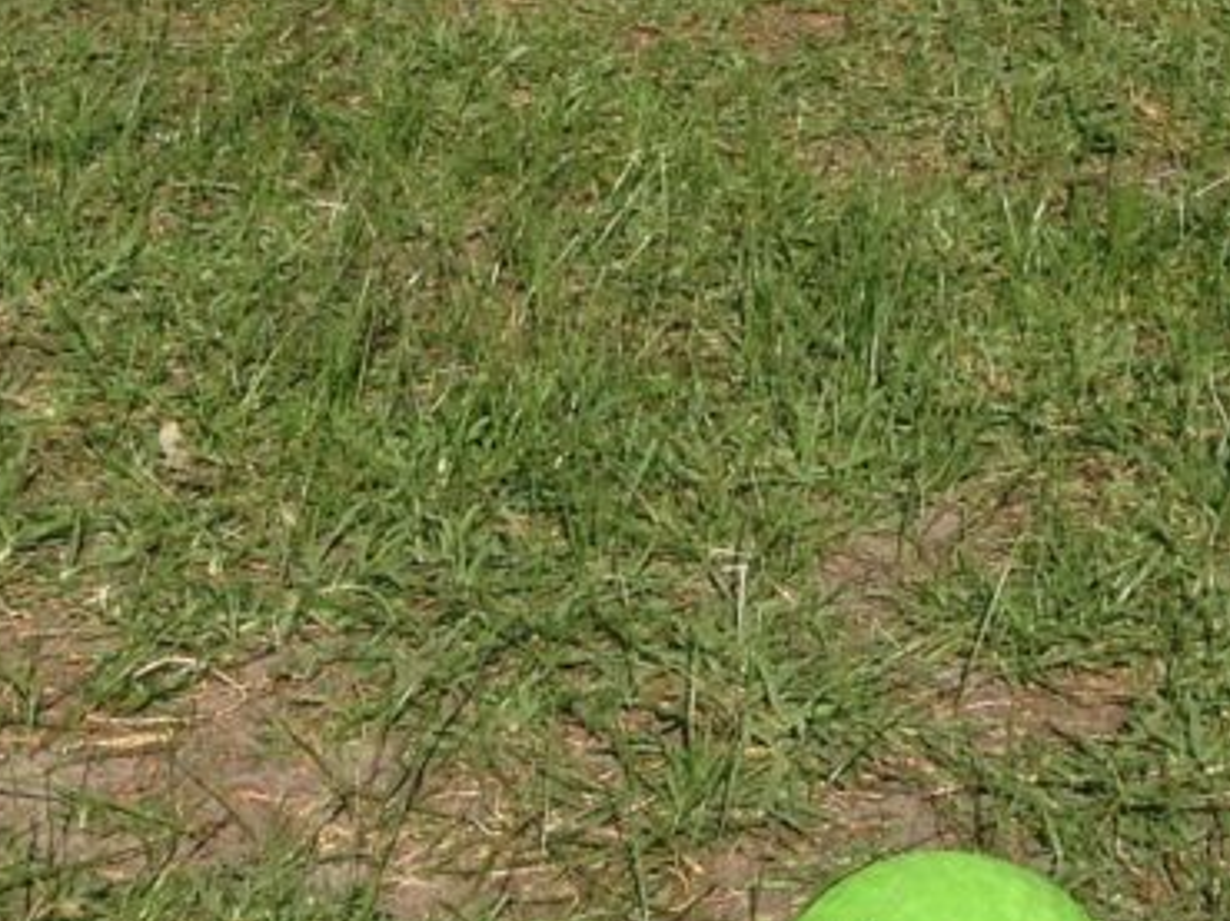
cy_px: -625
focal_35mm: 137
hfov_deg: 14.3
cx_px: 957
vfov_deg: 10.3
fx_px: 4865
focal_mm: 4.12
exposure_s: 1/1869
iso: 50
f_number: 2.4
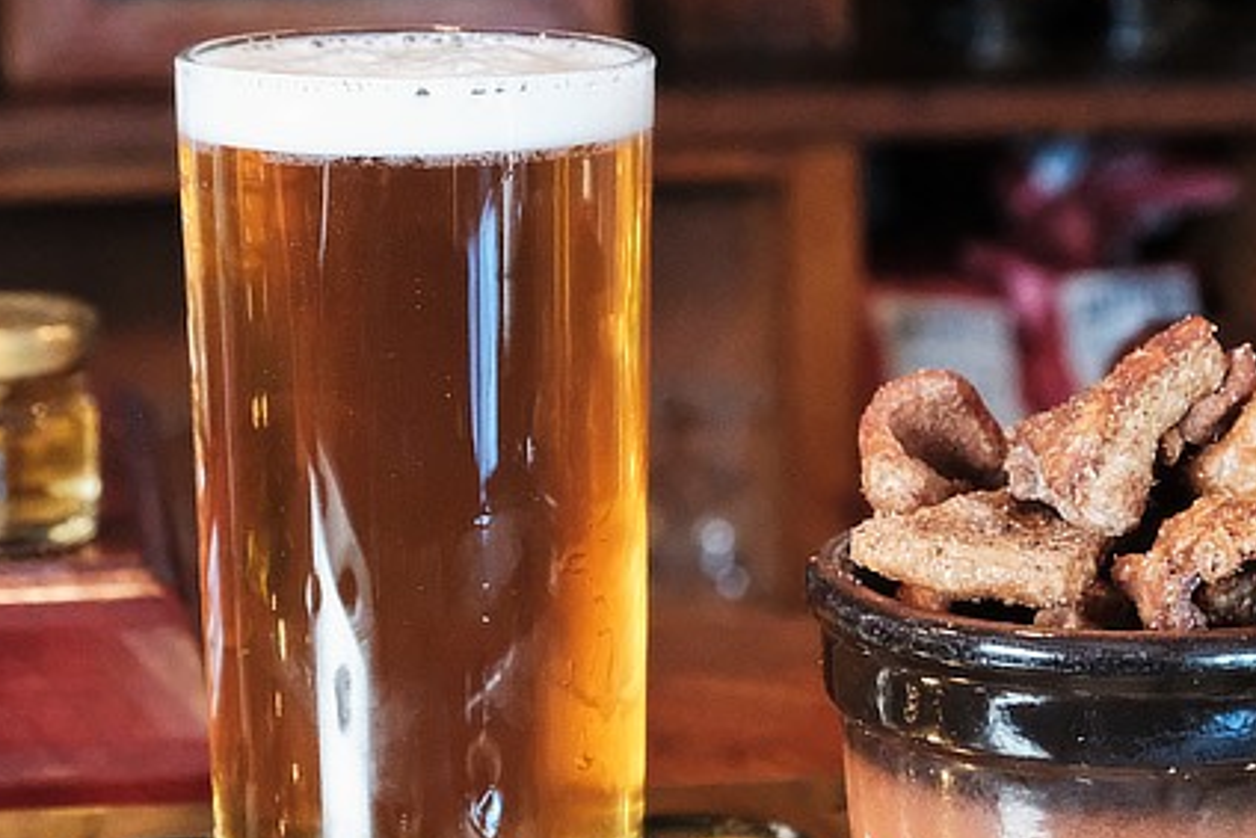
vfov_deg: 13.2
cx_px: 717
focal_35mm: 104
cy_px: 346
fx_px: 3629
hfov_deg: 19.6
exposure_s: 1/125
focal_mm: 32.9
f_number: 5.6
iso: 6400
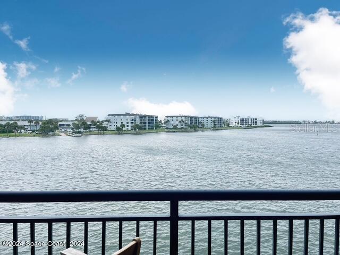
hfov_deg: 67.3
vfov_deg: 53.1
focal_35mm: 26
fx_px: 255
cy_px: 128
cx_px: 170
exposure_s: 1/664
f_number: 1.6
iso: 50
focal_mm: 5.1
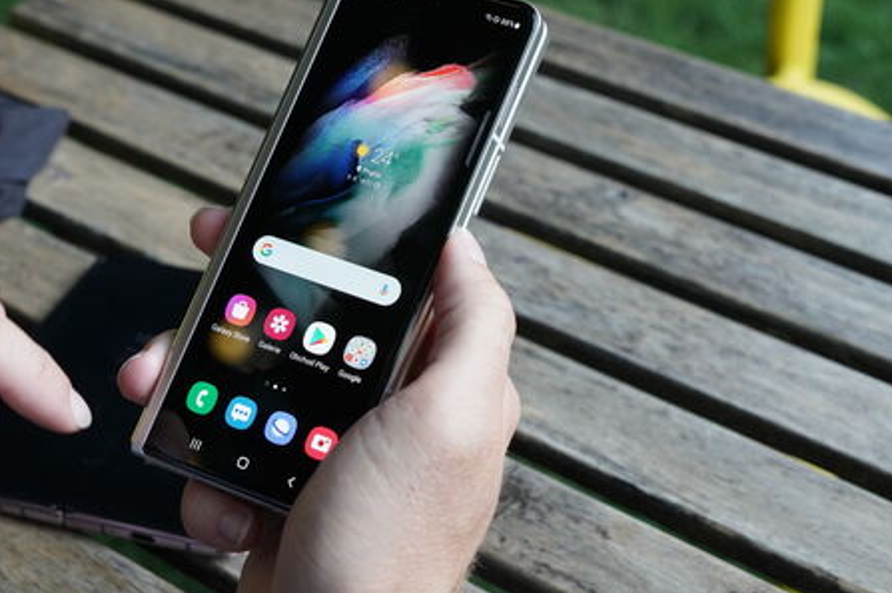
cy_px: 241
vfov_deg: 17.7
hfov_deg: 26.3
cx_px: 365
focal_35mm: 77
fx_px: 1906
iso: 2000
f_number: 8
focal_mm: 56
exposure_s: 1/160
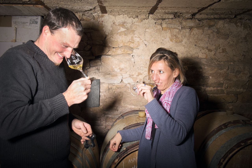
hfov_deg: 58.7
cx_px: 126
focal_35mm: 32
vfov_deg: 41.1
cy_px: 84
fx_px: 224
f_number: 8
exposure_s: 1/250
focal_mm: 32
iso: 400
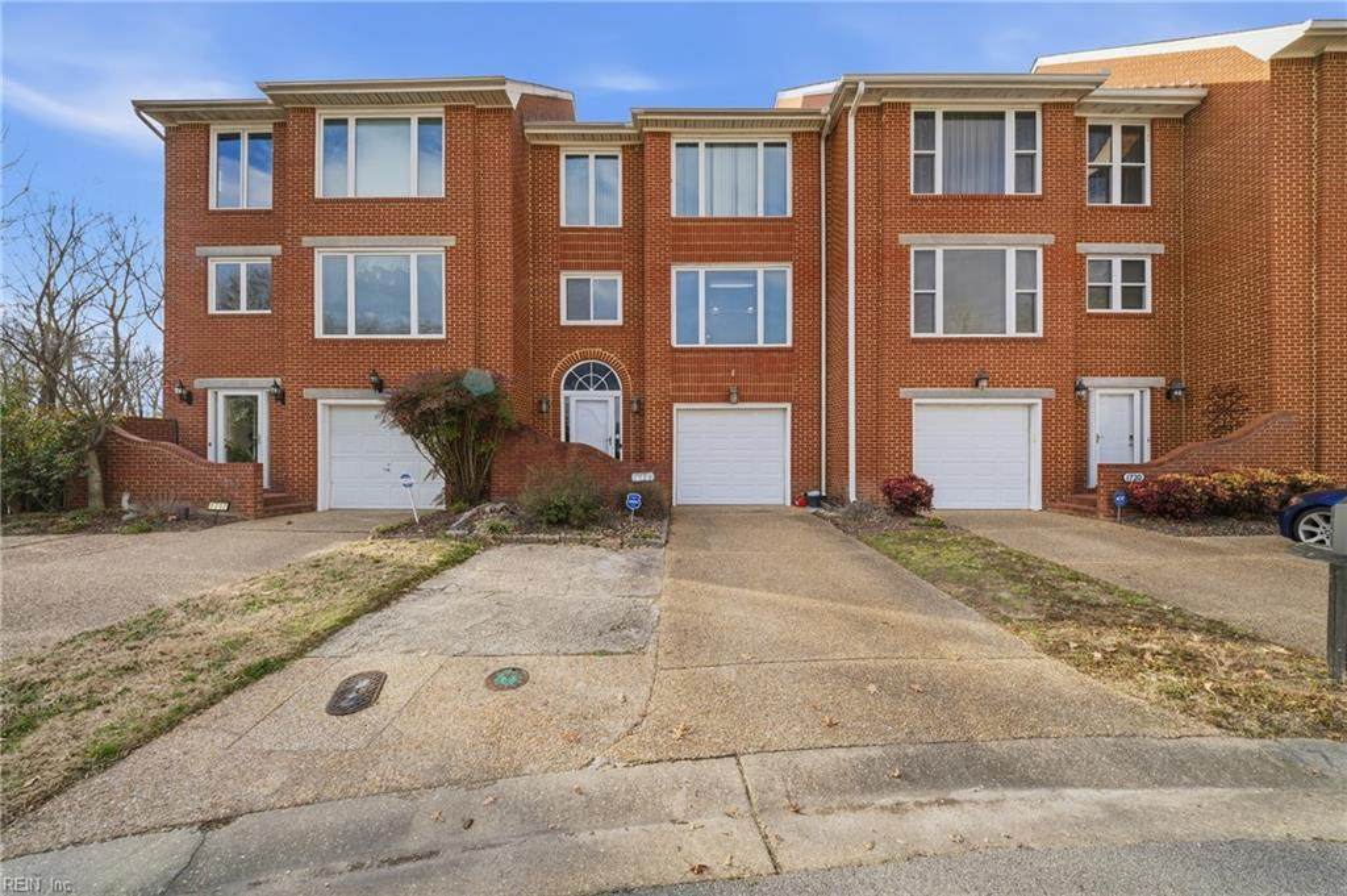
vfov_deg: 89.9
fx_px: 449
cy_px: 448
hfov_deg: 112.7
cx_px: 674
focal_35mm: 12
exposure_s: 1/1600
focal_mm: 12
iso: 250
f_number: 8
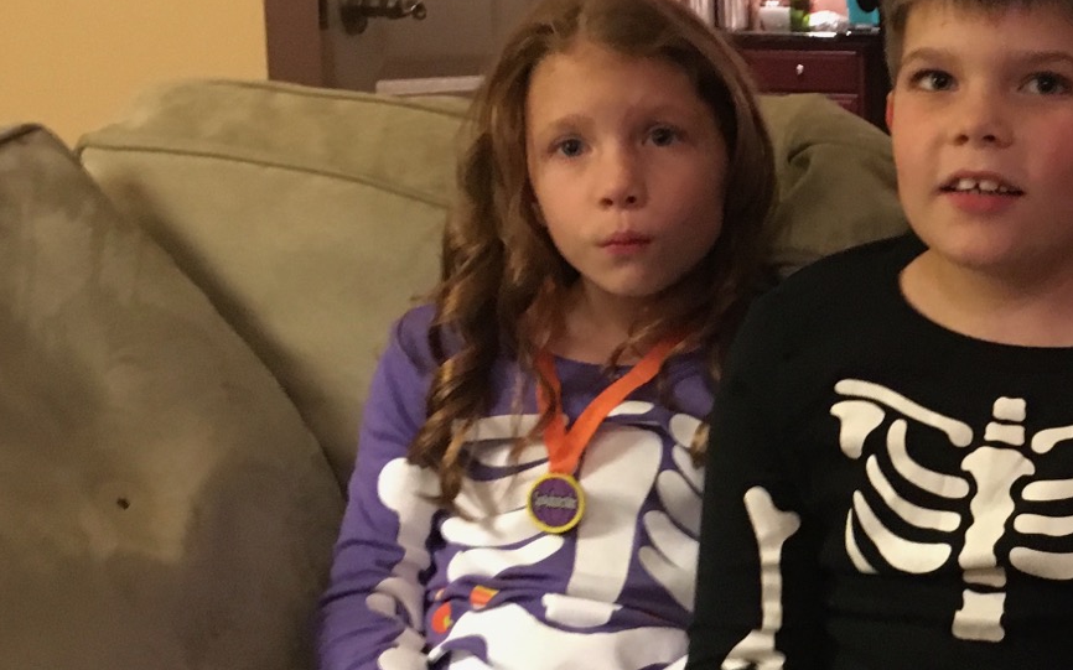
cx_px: 1170
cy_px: 370
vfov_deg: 18.3
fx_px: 2076
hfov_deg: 26.7
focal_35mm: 71
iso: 500
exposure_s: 1/15
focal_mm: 4.15
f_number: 2.2
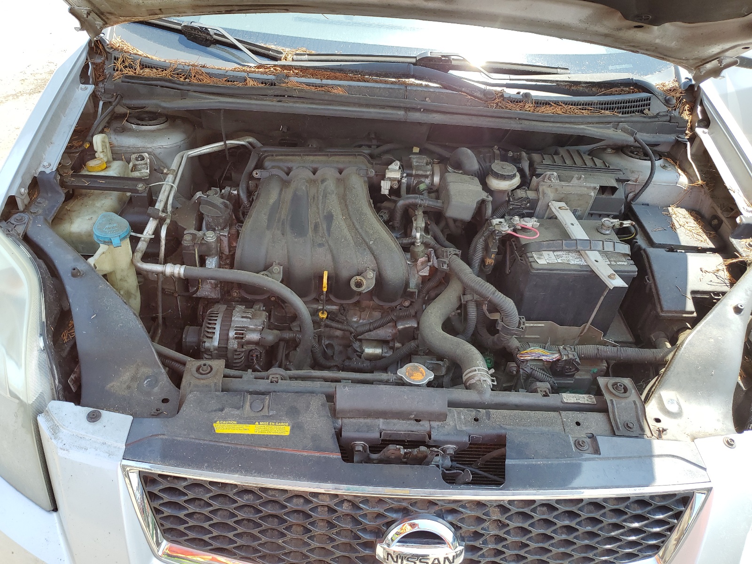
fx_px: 565
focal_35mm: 26
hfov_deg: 67.3
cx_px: 376
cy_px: 282
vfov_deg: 53.1
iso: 50
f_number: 1.5
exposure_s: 1/588
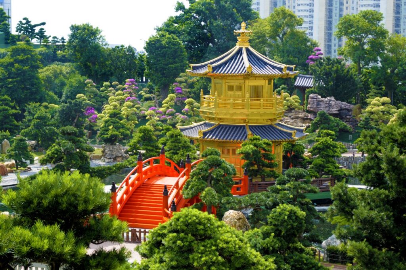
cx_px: 203
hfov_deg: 28.1
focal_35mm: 72
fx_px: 811
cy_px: 135
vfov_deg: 18.9
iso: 200
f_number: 6.3
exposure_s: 1/400
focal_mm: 48
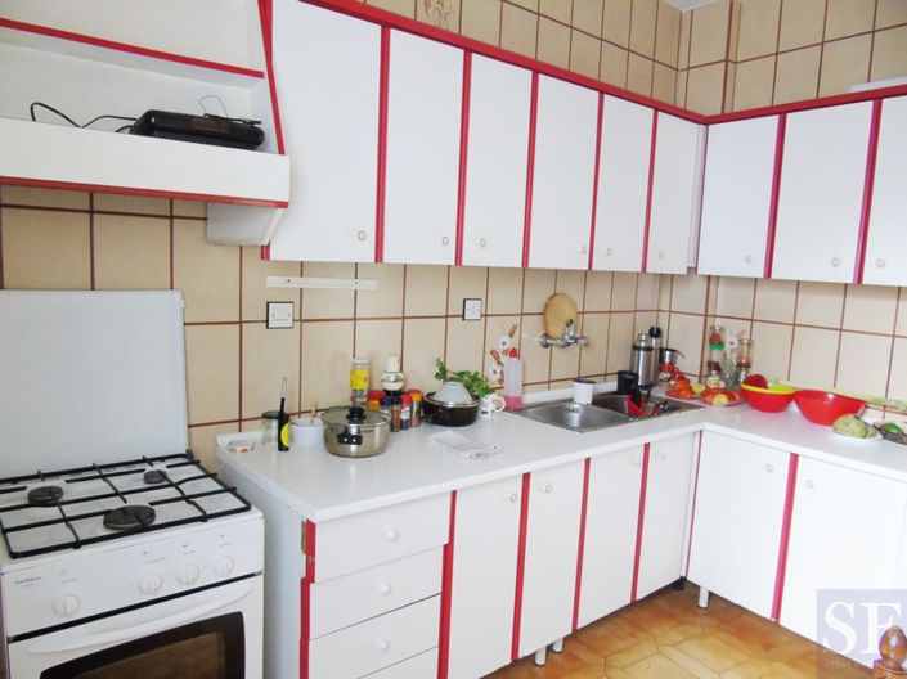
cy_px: 340
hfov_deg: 69.4
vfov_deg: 54.8
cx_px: 454
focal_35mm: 25
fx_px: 655
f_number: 3.4
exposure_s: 1/25
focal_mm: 4.4
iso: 400
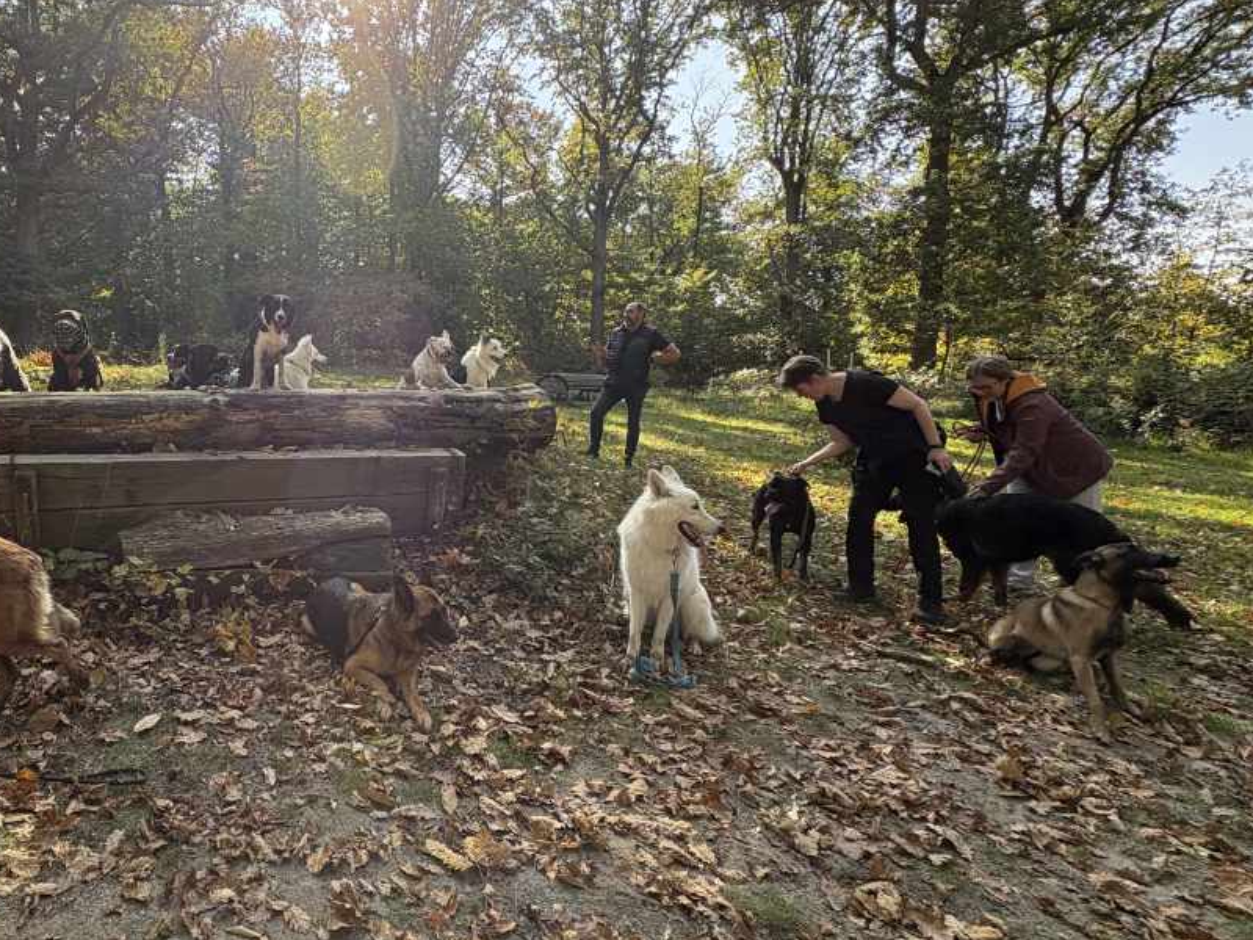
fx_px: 760
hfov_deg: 75.2
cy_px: 423
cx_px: 368
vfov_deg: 63.3
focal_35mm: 21
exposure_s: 1/324
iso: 64
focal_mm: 2.2
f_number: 2.2
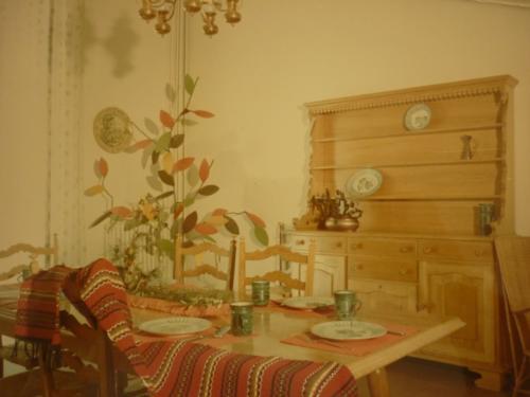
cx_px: 265
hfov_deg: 55.4
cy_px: 198
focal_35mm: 33
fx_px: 505
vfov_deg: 42.9
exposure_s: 1/30
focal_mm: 5.5
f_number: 2.8
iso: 320
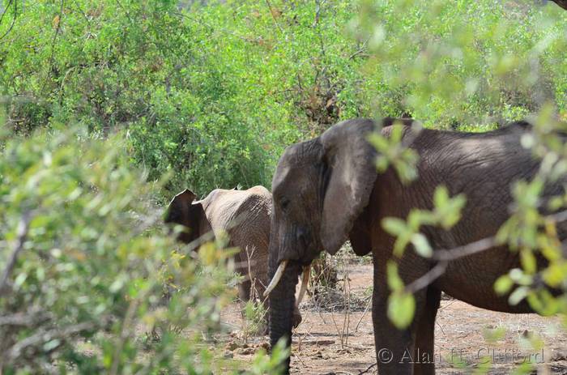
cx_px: 284
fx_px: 4949
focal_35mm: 315
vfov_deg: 4.3
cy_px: 188
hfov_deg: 6.6
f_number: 6.3
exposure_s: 1/400
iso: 200
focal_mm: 210
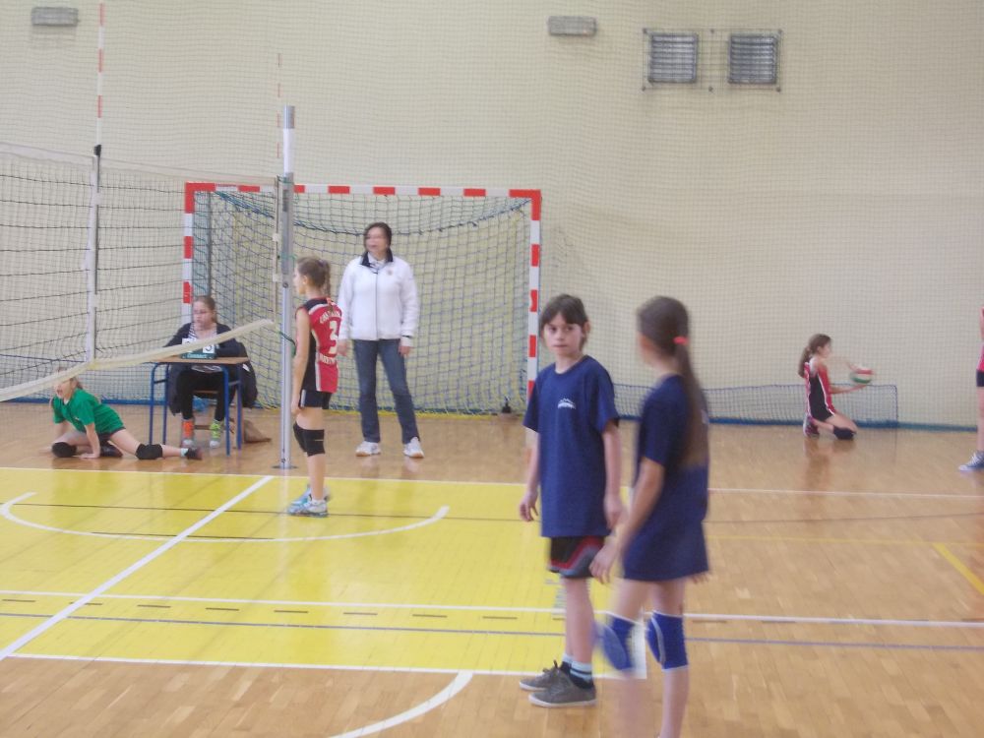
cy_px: 369
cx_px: 492
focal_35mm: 71
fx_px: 2018
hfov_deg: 27.4
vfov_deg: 20.7
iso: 200
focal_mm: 10
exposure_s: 1/8
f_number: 4.3
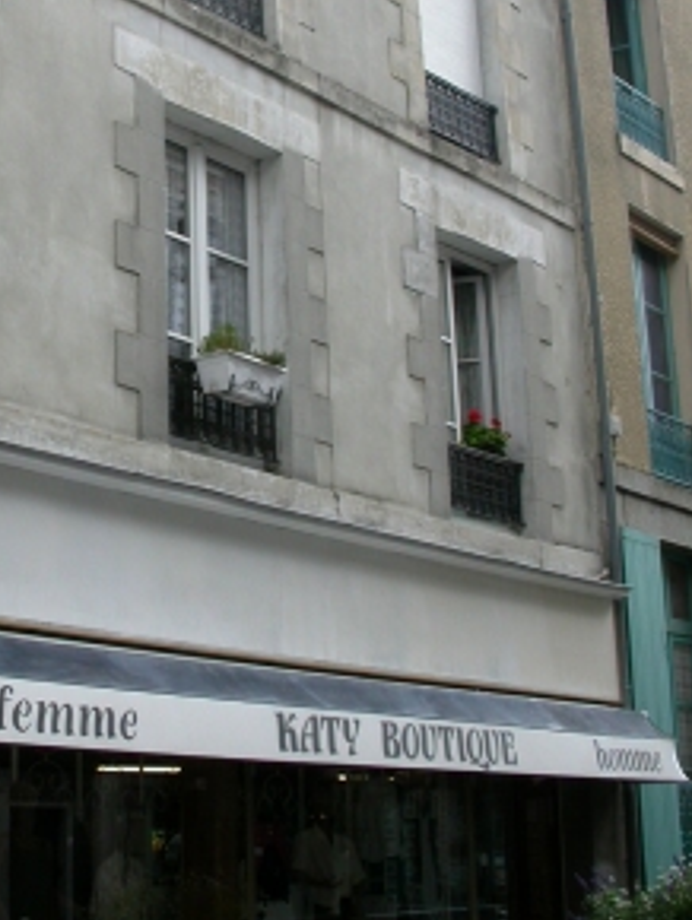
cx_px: 127
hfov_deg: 21.7
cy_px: 289
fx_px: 1783
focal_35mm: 67
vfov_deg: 28.7
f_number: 6
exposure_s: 1/173
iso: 100
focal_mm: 7.85
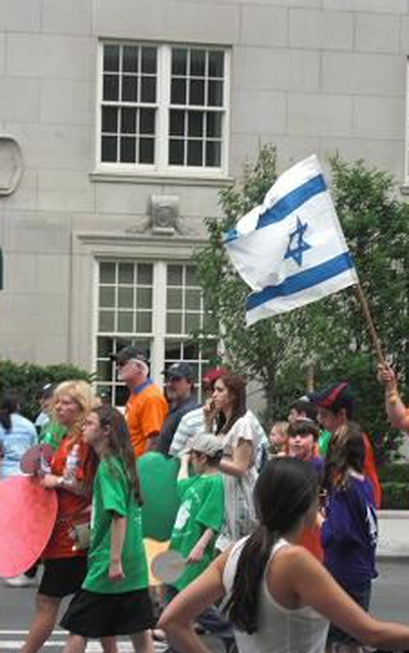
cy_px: 328
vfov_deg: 17.4
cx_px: 233
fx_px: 2138
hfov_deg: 10.9
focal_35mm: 120
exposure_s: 1/200
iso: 200
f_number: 5.8
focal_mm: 19.6
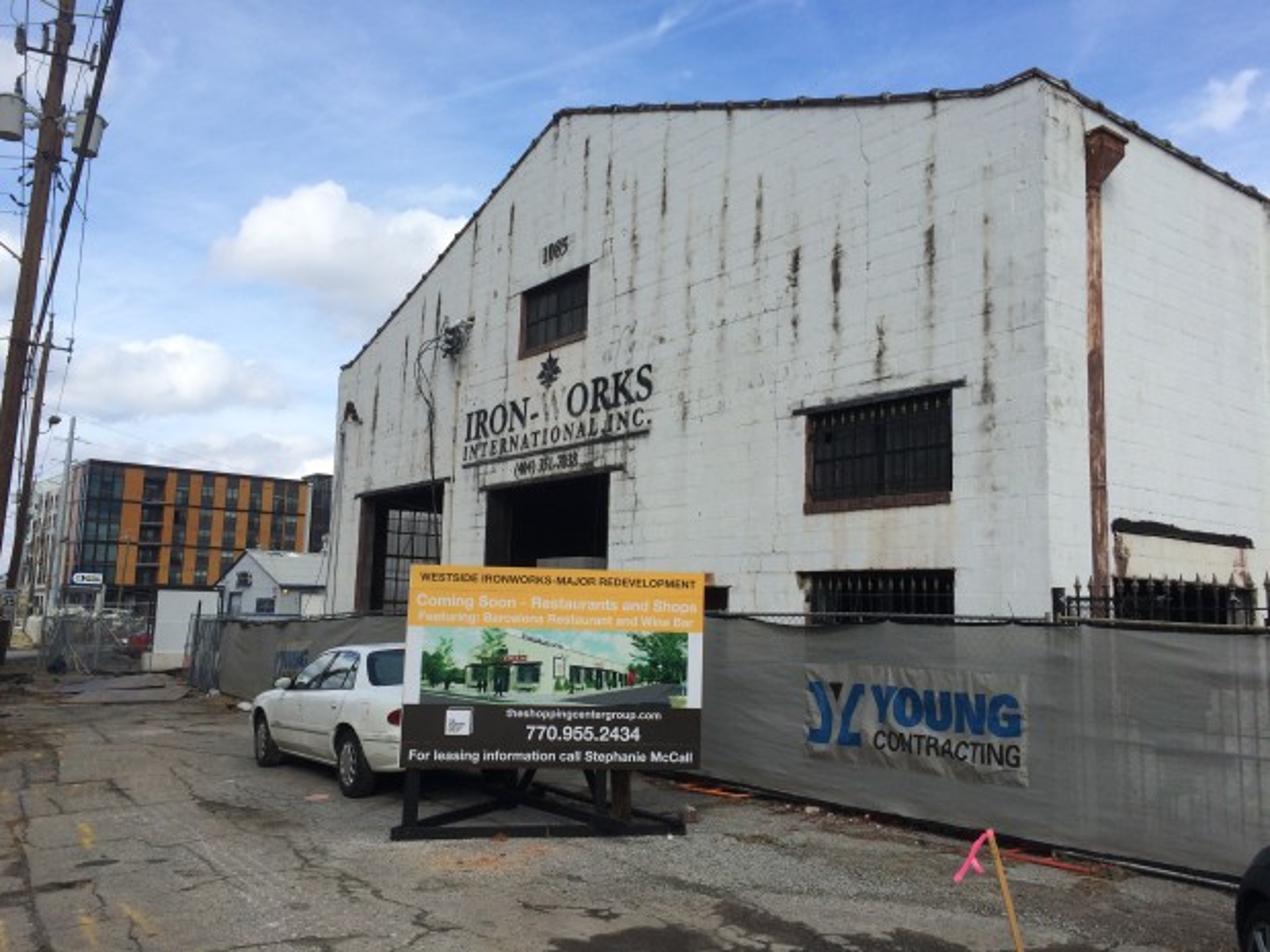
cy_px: 476
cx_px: 635
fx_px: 1064
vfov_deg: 48.2
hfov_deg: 61.7
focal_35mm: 29
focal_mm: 4.15
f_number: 2.2
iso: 32
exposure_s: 1/2160
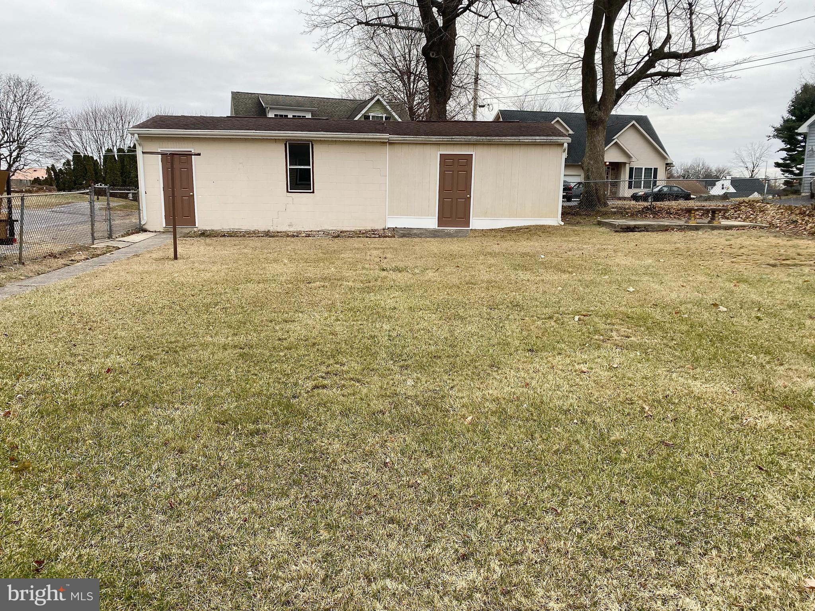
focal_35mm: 26
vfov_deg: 53.1
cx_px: 408
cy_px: 306
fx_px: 612
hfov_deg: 67.3
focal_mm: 4.25
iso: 32
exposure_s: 1/223
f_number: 1.8
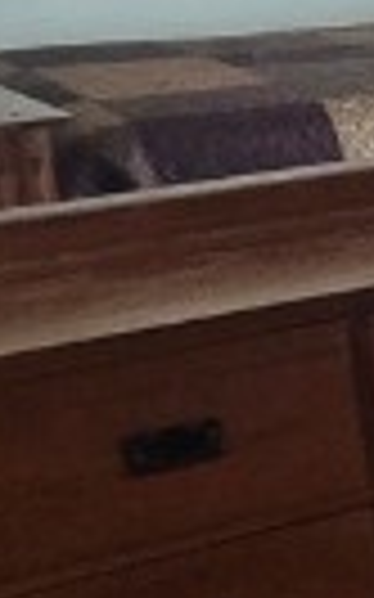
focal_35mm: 106
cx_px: 1771
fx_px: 1731
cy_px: 121
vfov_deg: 19.5
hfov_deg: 6.7
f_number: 2.2
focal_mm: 2.2
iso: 320
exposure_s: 1/60
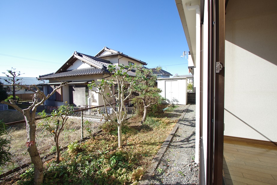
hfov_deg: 100.4
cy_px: 92
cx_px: 138
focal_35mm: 15
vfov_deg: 77.3
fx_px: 115
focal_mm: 10
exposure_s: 1/200
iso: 100
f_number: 7.1
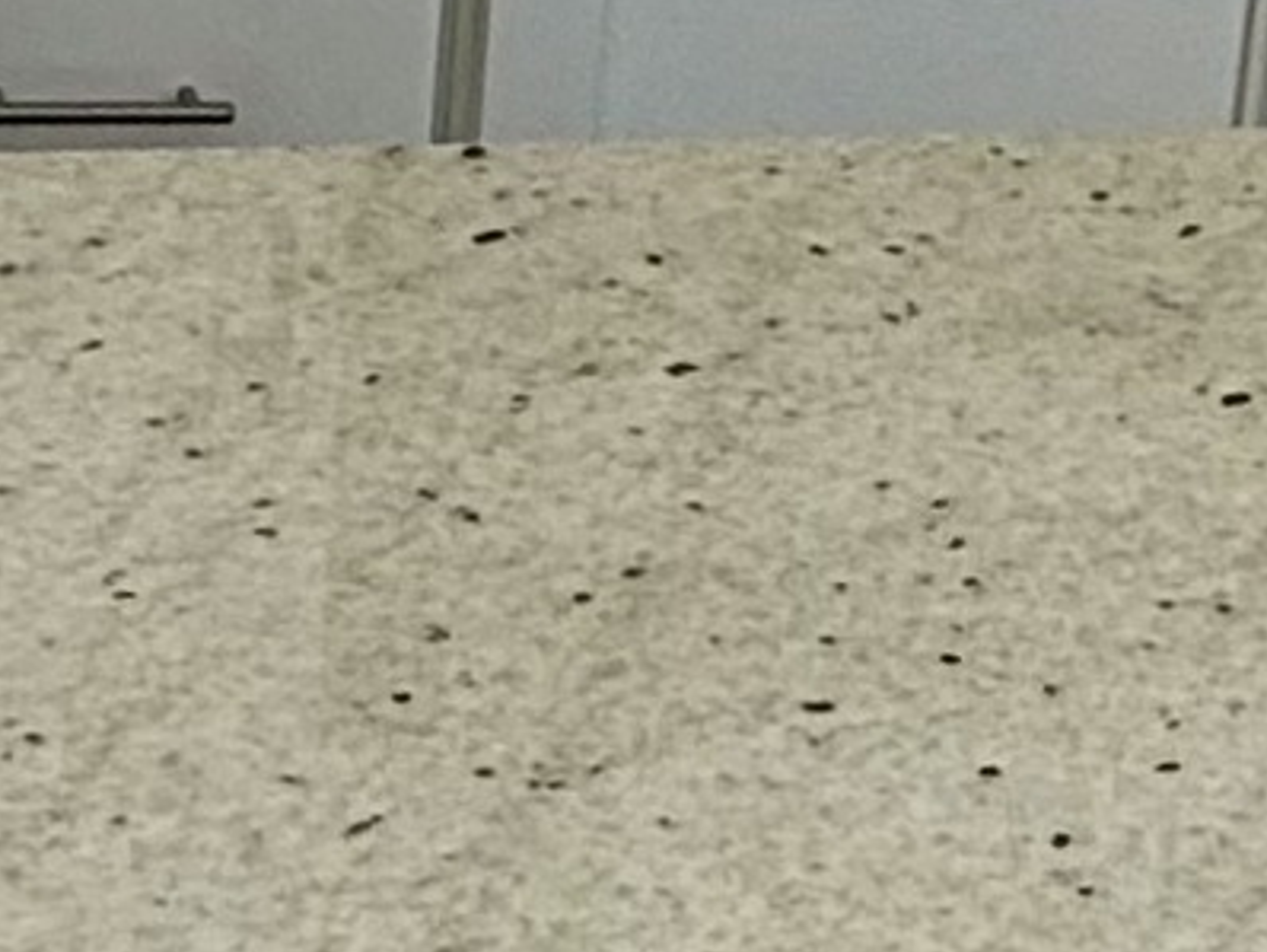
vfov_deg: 13.5
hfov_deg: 16.3
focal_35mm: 108
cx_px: 2012
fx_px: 3955
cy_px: -16
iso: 50
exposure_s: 1/99
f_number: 2.2
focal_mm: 2.22
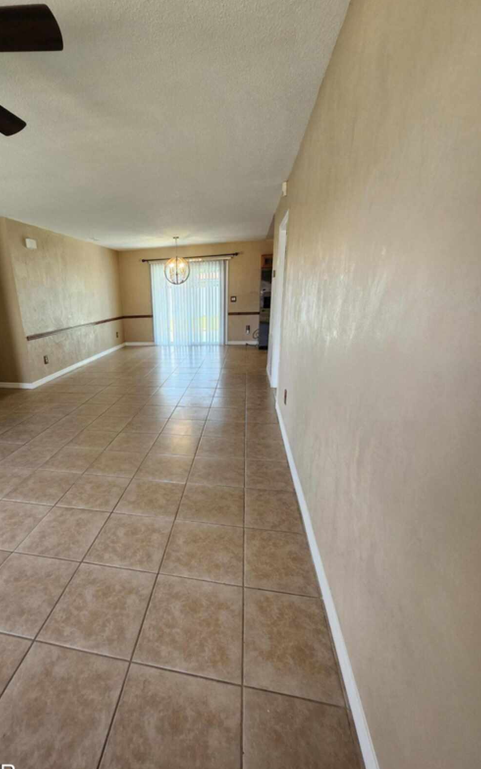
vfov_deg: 101.4
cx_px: 171
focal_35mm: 15
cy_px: 393
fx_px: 314
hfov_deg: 73.1
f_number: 2.2
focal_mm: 1.74
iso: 160
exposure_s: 1/60
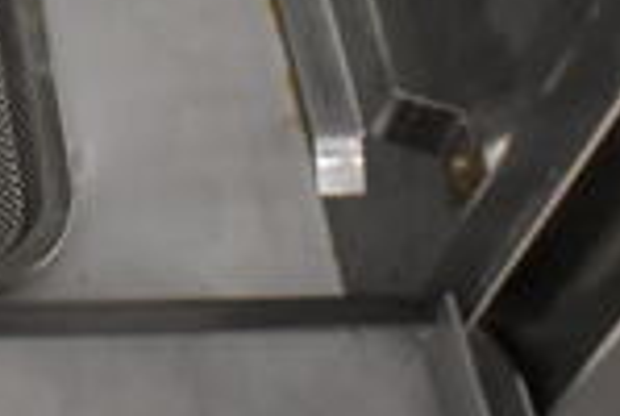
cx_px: -495
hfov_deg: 14.1
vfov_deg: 10.2
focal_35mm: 129
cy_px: -250
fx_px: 2227
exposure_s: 1/125
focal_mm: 21
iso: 4000
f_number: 3.8
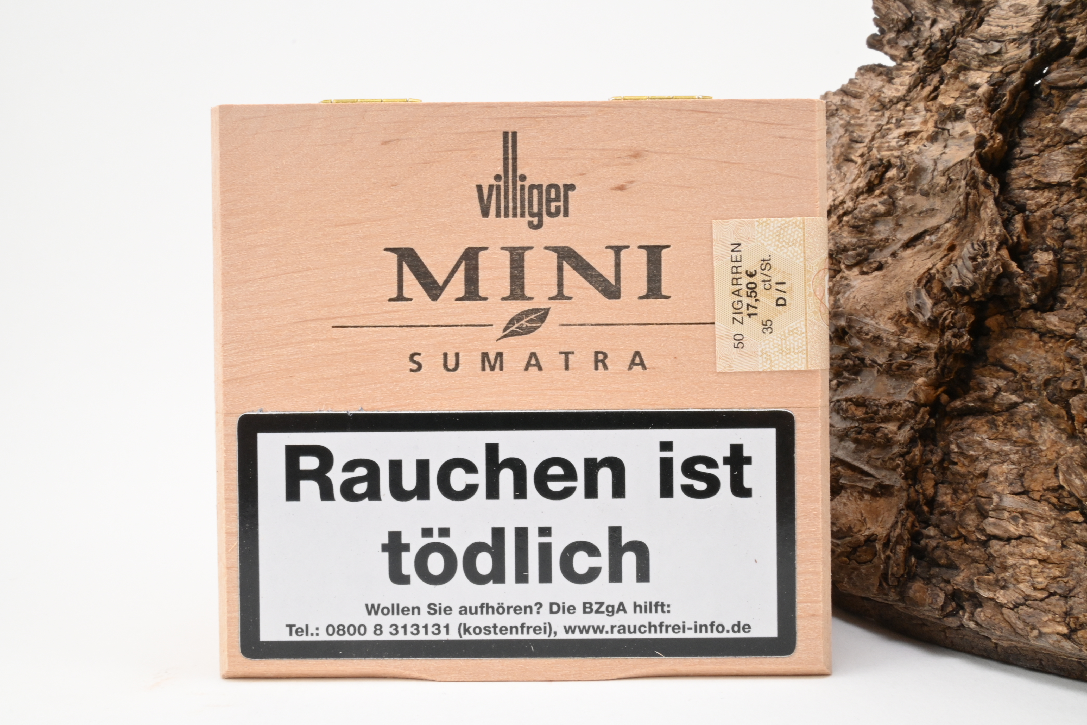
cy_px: 362
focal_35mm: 32
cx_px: 544
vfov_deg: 41.7
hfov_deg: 59.5
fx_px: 951
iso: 640
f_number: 22
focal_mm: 21
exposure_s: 1/15
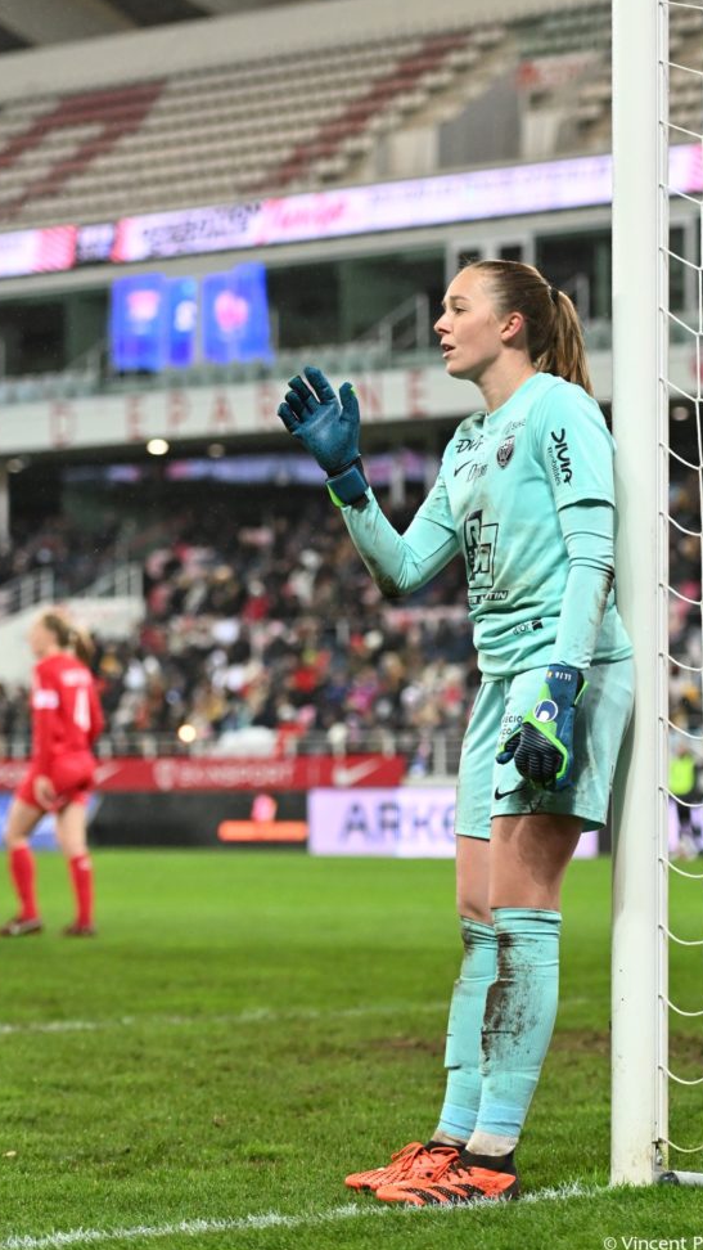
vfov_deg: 14.4
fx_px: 4936
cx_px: 378
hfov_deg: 8.1
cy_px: 604
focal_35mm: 149
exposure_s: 1/1000
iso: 2500
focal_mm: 90
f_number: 2.8
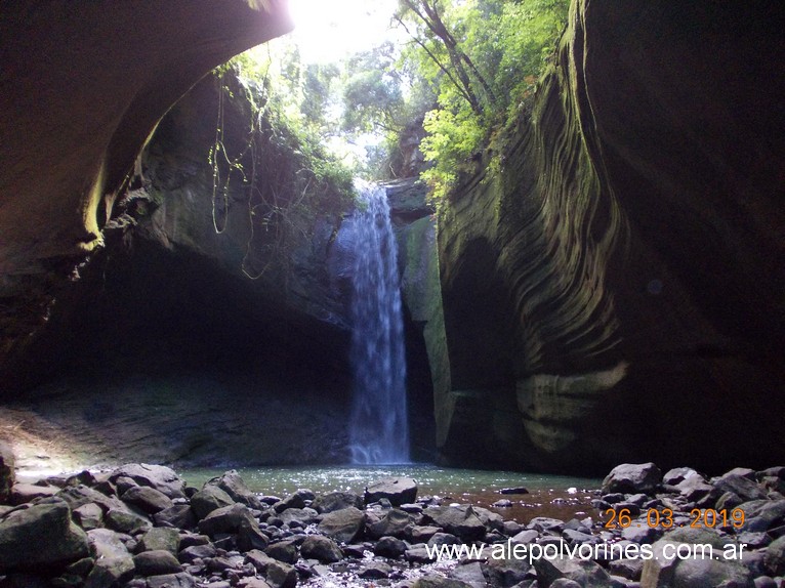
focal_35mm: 28
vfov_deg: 49.7
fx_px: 635
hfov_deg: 63.5
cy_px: 294
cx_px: 392
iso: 280
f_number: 2.7
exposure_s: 1/25
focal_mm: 4
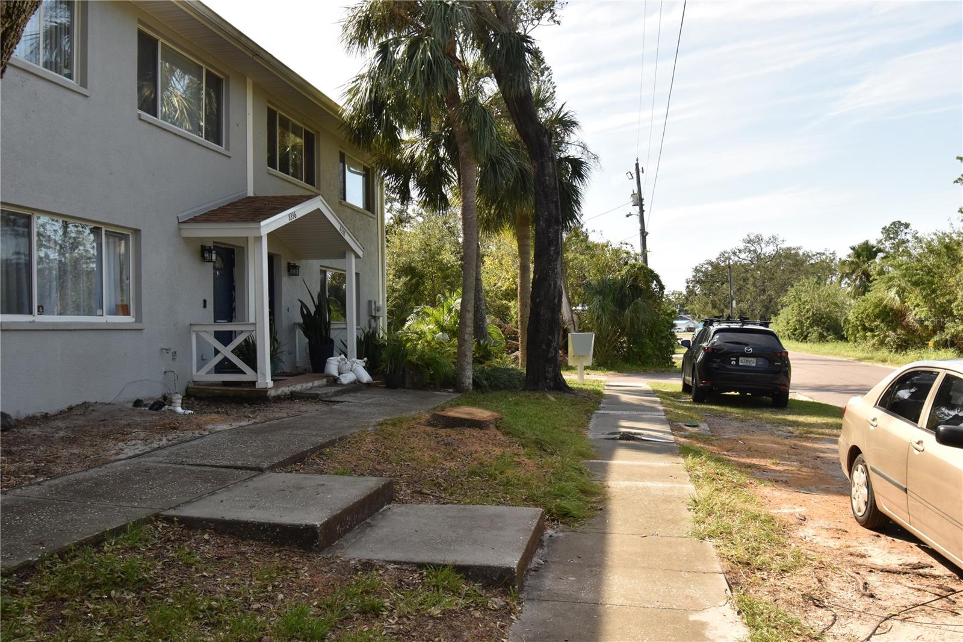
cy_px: 321
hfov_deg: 61.9
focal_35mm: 30
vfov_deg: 43.6
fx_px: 802
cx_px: 482
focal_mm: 20
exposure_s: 1/320
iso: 400
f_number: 10
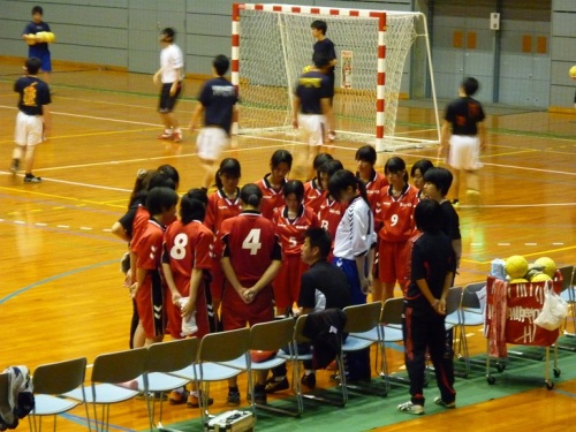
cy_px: 216
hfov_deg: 14.9
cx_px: 288
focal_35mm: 132
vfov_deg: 11.2
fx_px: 2196
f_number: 5.9
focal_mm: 22
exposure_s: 1/10
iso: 800
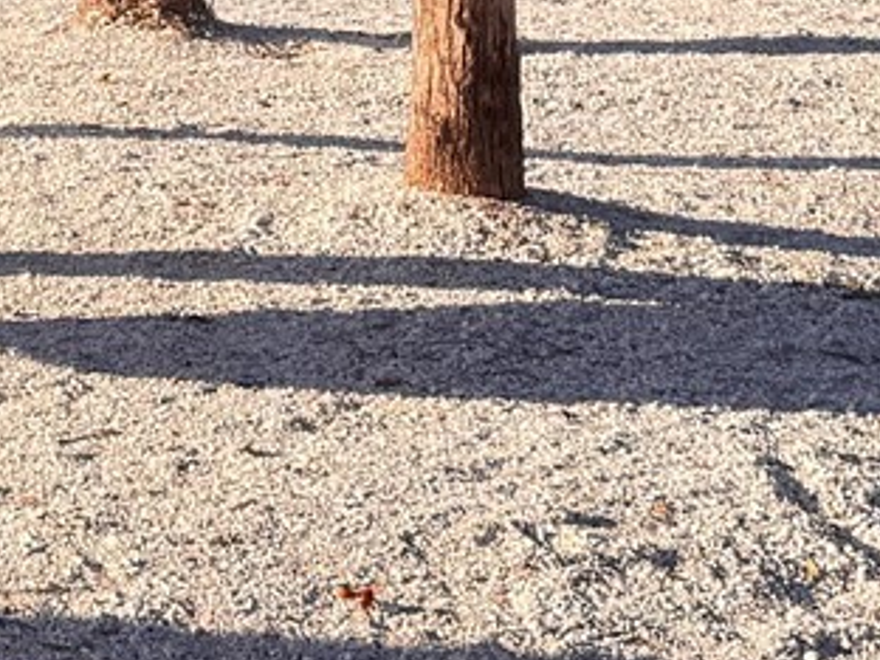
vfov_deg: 11.0
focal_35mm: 123
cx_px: -102
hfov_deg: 15.6
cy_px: -637
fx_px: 3127
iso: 80
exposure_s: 1/1395
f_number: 1.78
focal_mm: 6.76
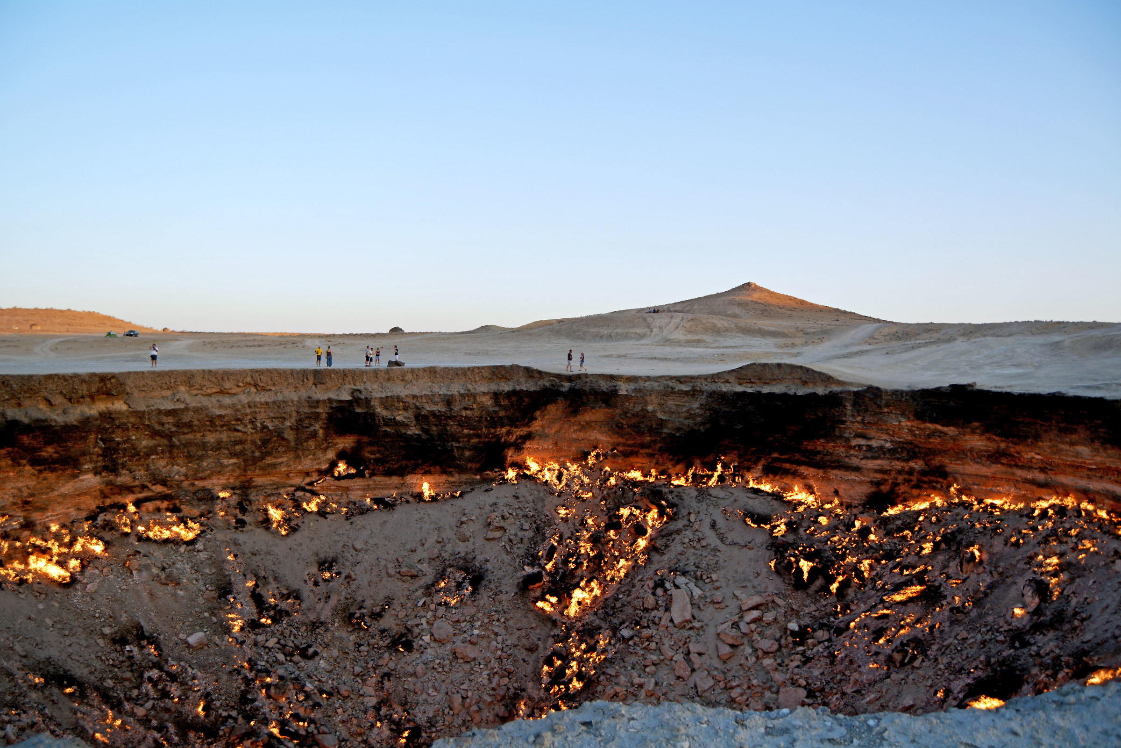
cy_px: 374
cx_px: 560
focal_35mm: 27
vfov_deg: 47.9
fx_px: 841
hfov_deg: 67.4
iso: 100
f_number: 3.5
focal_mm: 18
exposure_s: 1/320
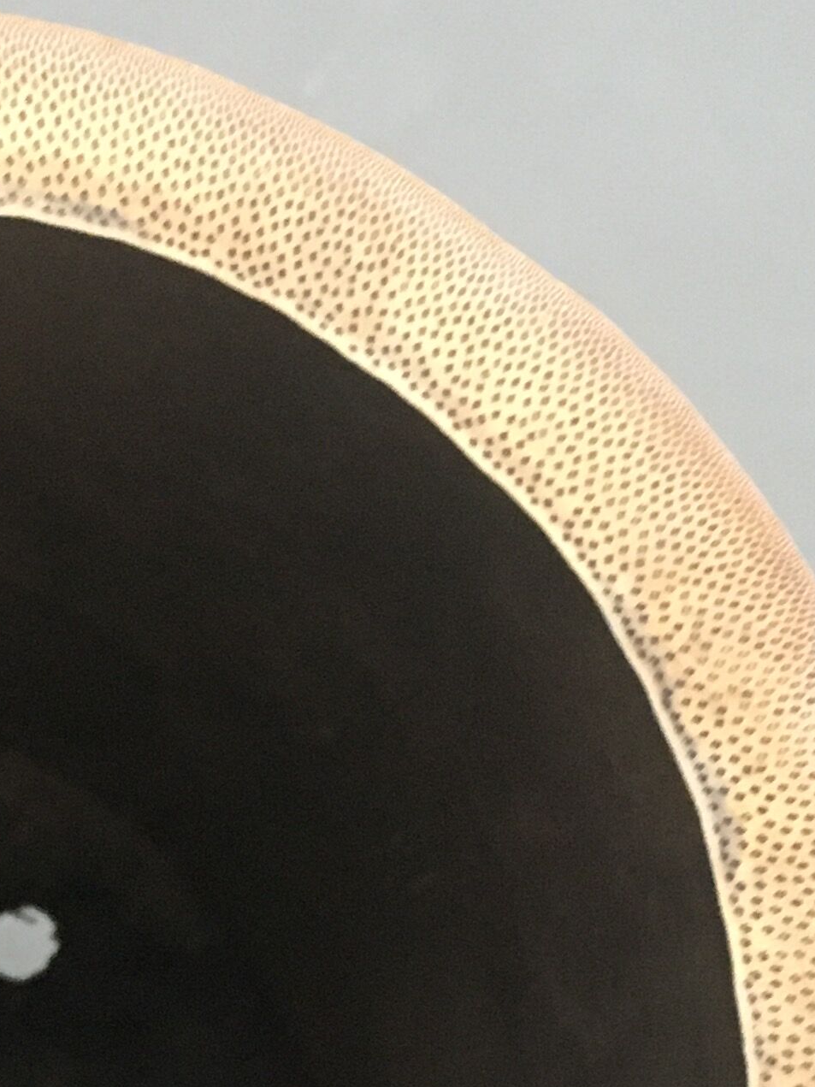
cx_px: -20
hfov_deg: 15.7
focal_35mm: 92
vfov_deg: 21.0
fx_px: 2889
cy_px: 917
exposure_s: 1/30
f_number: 2.2
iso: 200
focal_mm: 4.15
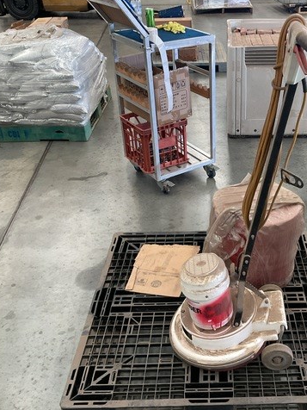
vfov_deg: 47.9
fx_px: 461
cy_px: 204
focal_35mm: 39
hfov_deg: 36.1
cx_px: 224
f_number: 1.8
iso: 64
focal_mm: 3
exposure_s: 1/100
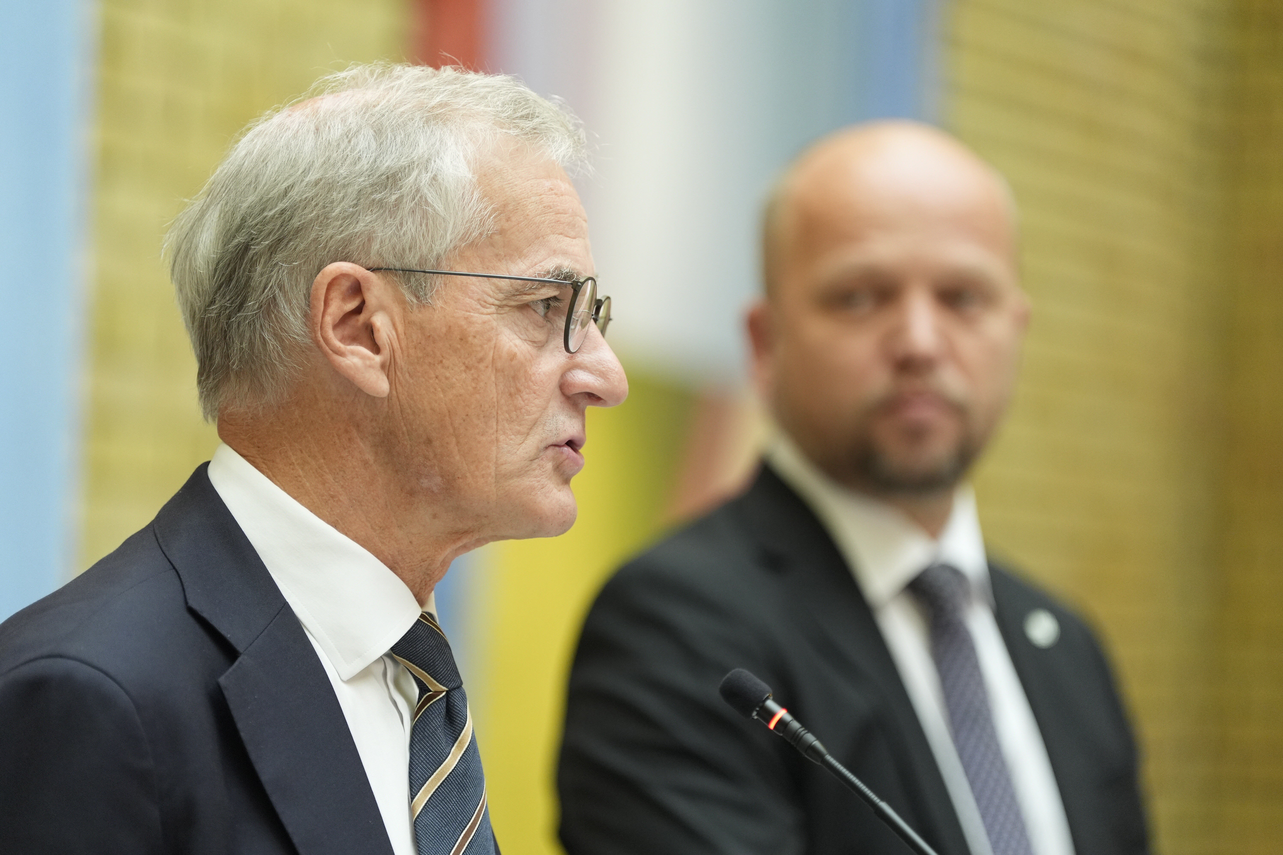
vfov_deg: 7.7
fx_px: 6343
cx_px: 642
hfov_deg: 11.5
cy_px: 428
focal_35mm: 178
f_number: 2.8
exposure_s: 1/250
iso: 2500
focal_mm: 178
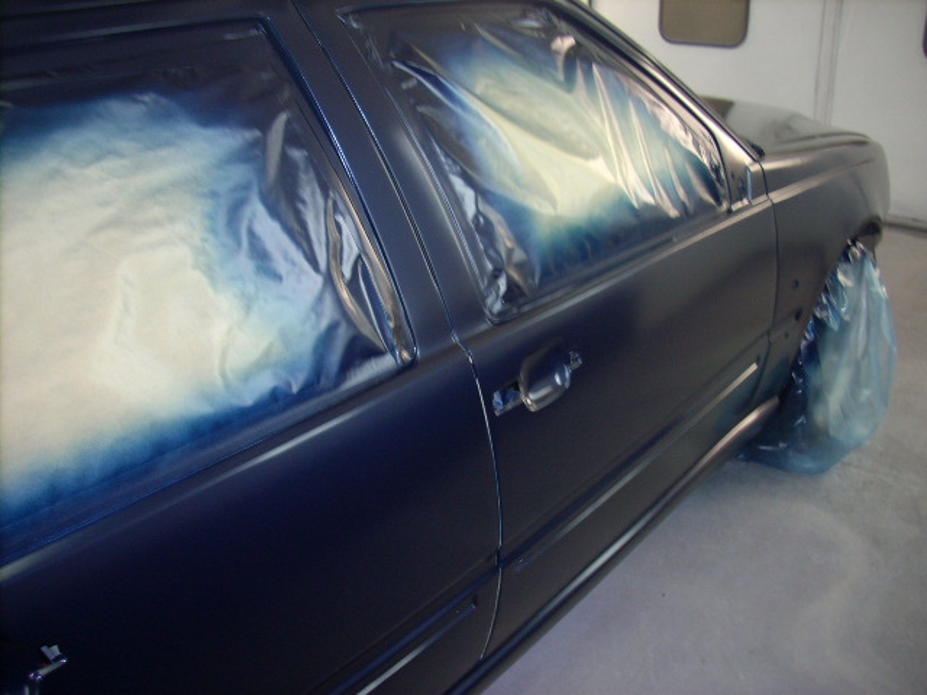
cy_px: 348
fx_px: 991
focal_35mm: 37
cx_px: 464
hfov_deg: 50.1
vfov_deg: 38.7
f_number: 2.8
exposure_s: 1/30
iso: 100
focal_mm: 6.2
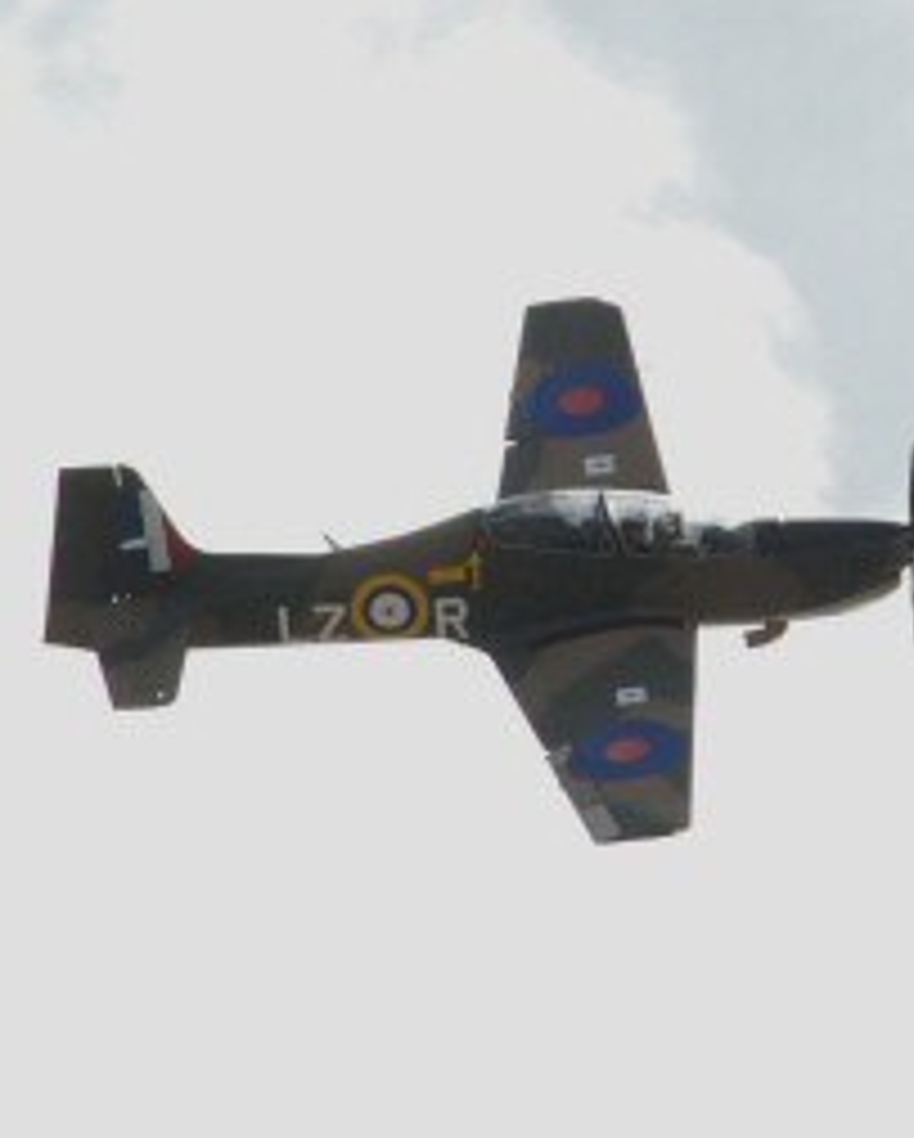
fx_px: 30040
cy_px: 549
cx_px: 608
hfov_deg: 1.7
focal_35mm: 890
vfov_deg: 2.2
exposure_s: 1/750
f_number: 9.5
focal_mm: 400
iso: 400
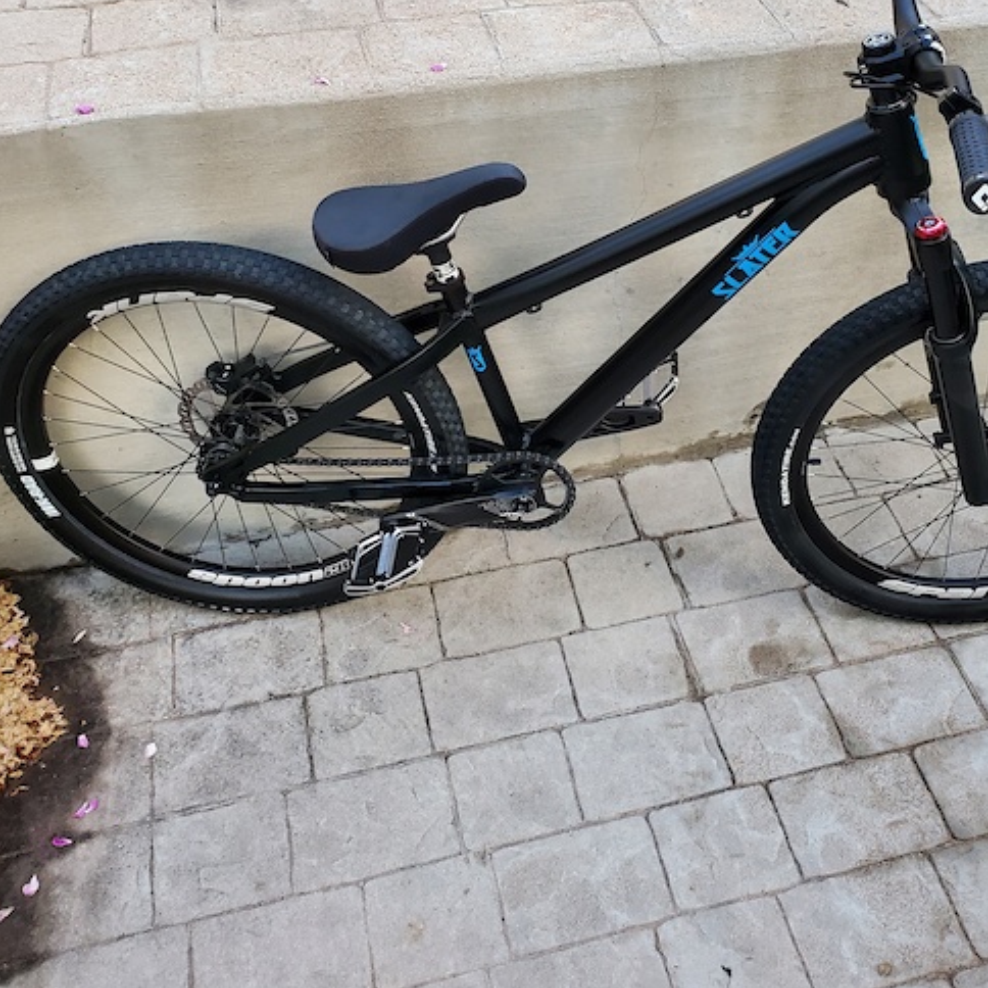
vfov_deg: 43.6
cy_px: 396
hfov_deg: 43.3
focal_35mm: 38
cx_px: 645
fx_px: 1227
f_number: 2.4
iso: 250
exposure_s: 1/120
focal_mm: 4.3
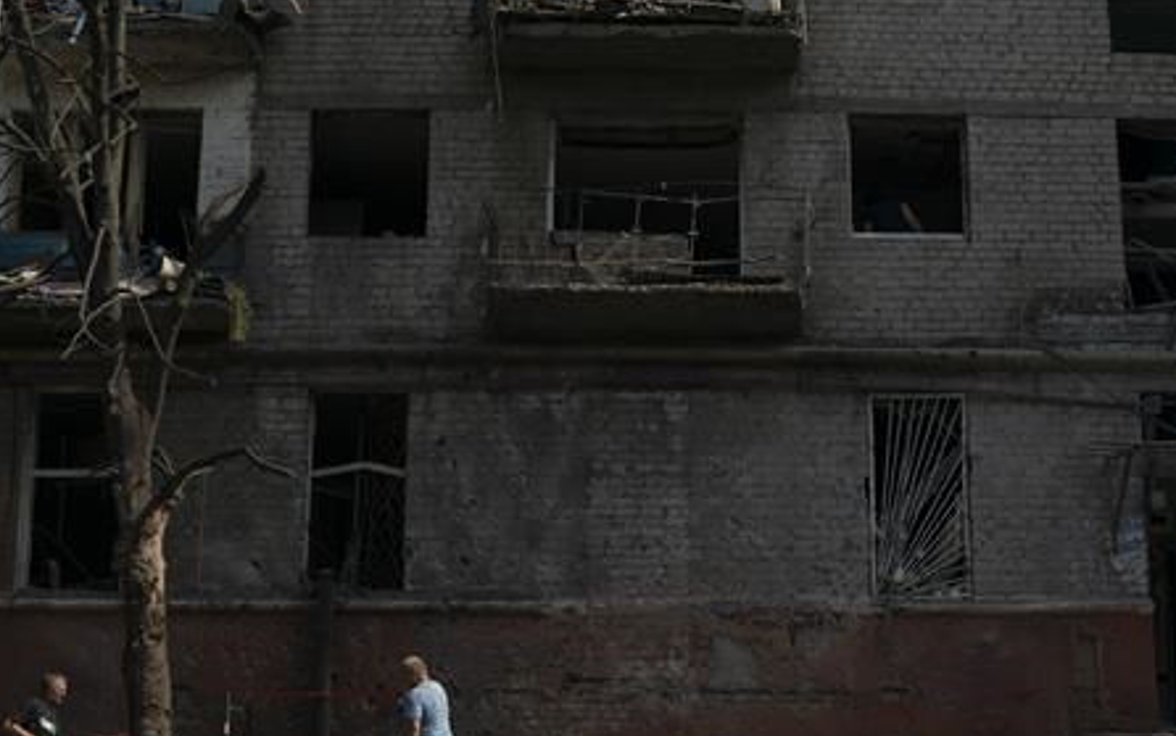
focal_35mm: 52
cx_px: 722
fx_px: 1667
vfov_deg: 24.8
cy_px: 458
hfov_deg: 38.7
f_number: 4
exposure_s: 1/2000
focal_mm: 35
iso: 200
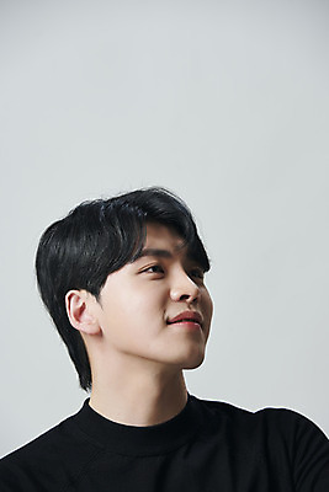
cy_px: 246
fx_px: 2465
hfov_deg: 7.6
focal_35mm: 180
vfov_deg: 11.4
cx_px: 164
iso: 64
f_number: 7.1
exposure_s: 1/125
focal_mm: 180
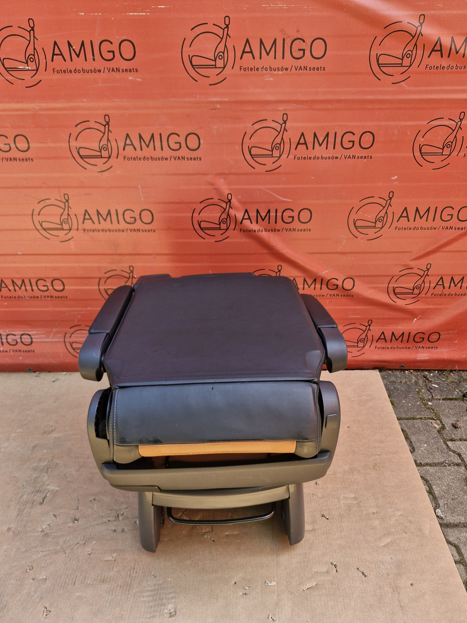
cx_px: 234
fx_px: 414
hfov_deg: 58.9
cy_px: 312
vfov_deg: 73.9
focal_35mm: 23
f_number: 1.8
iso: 50
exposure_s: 1/197
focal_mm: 5.54
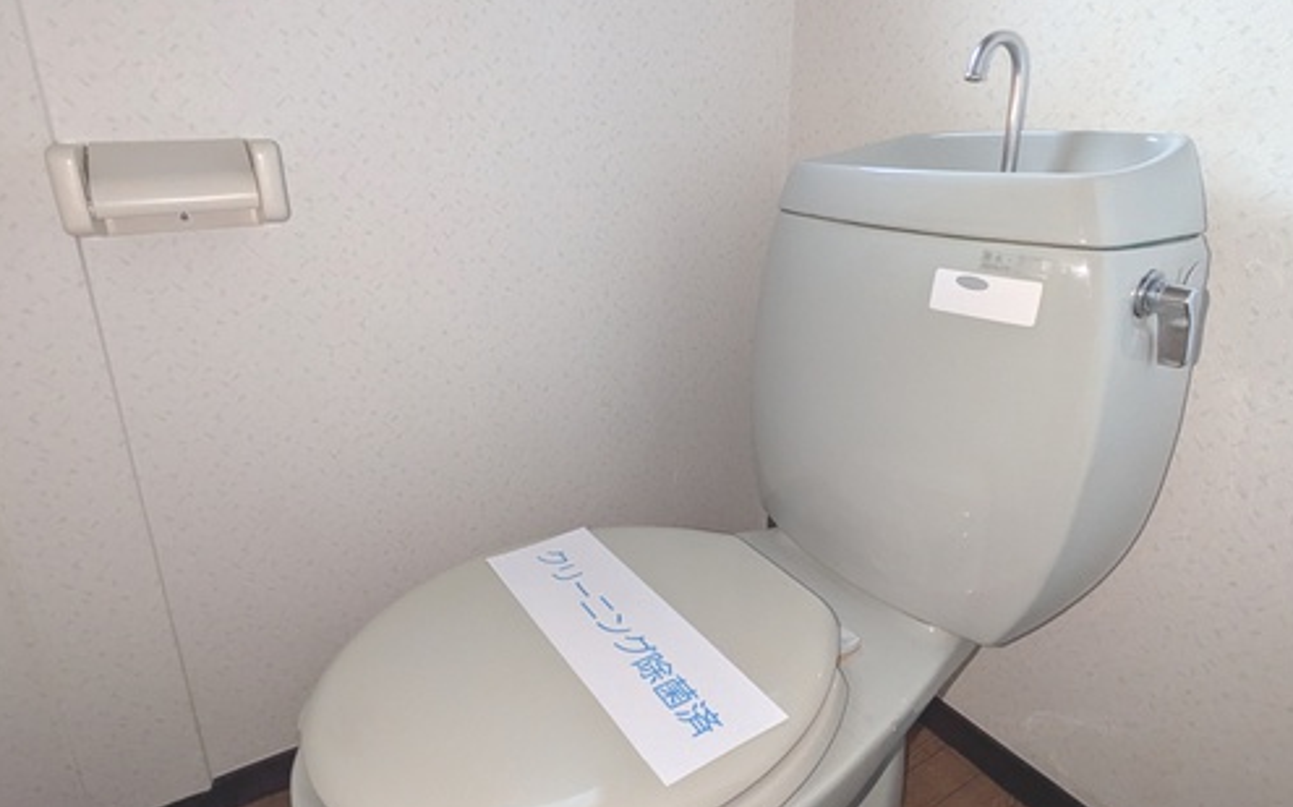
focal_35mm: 21
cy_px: 376
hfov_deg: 82.3
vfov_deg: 57.2
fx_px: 740
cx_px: 632
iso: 111
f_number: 2.2
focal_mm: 1.83
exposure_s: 1/100
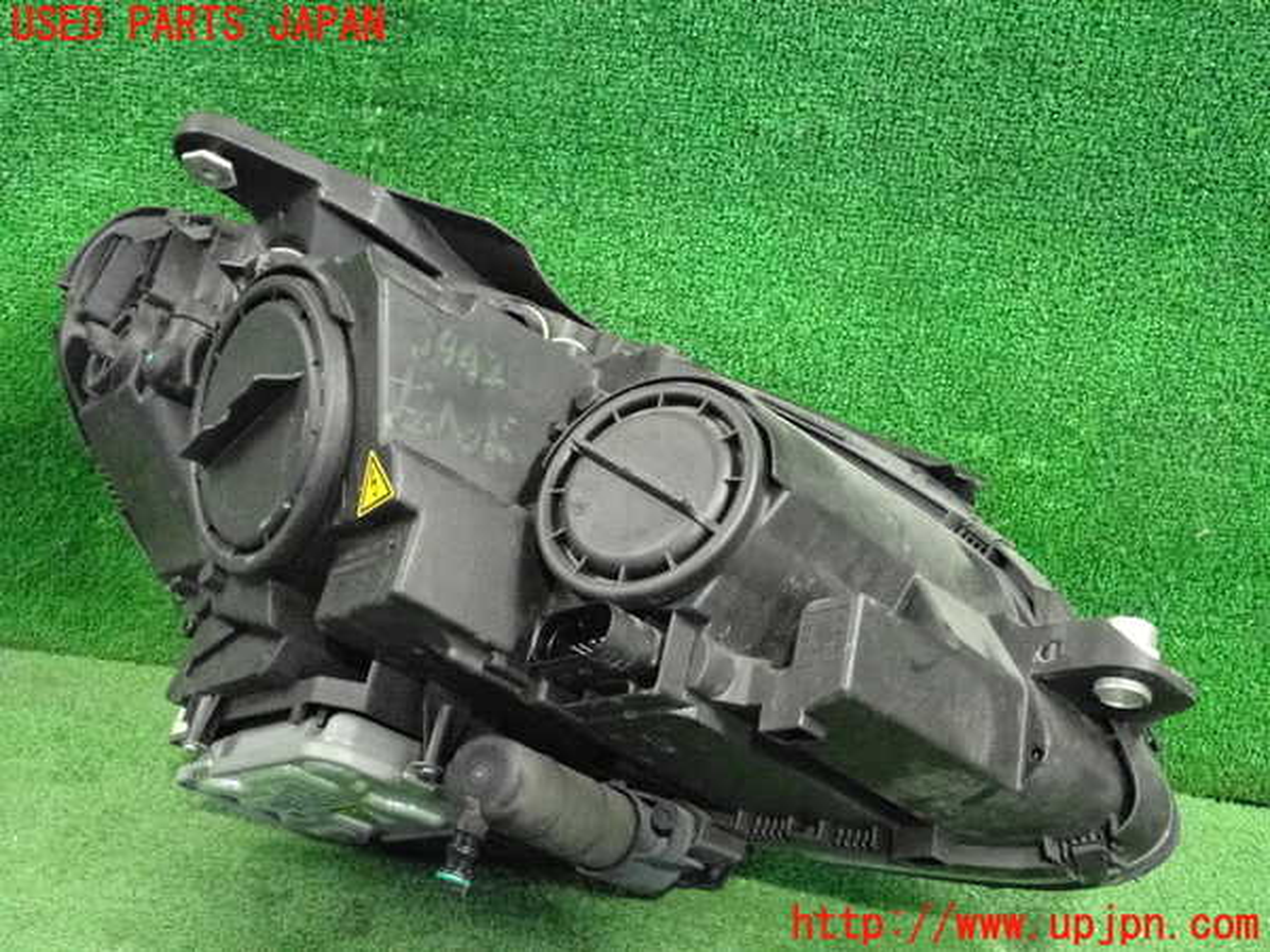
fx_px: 1504
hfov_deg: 45.8
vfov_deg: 35.1
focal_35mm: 41
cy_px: 476
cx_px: 635
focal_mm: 7.31
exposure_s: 1/125
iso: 5000
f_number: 2.8
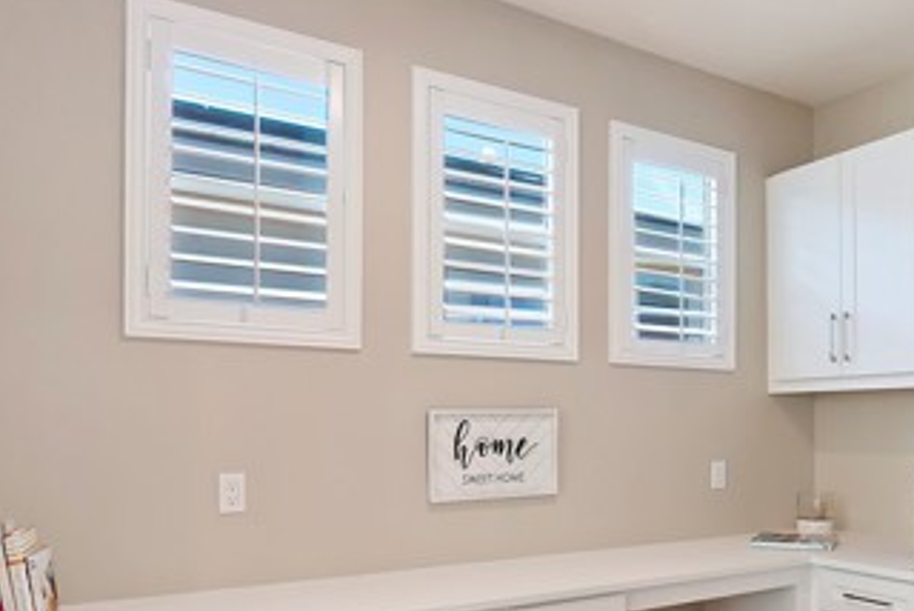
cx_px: 654
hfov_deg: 59.5
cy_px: 407
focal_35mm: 30
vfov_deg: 43.1
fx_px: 762
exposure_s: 1/30
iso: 400
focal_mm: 10
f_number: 8
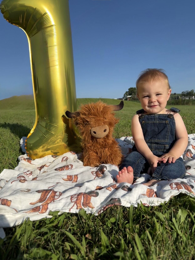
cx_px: 98
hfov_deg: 56.8
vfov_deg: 71.6
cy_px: 130
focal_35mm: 24
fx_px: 180
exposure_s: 1/6173
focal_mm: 6.76
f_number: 1.78
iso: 80
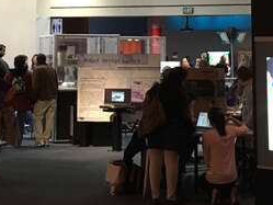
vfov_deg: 15.5
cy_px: -19
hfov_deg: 21.1
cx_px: 125
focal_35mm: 93
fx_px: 734
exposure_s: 1/24
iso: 200
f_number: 2.2
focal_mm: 4.15
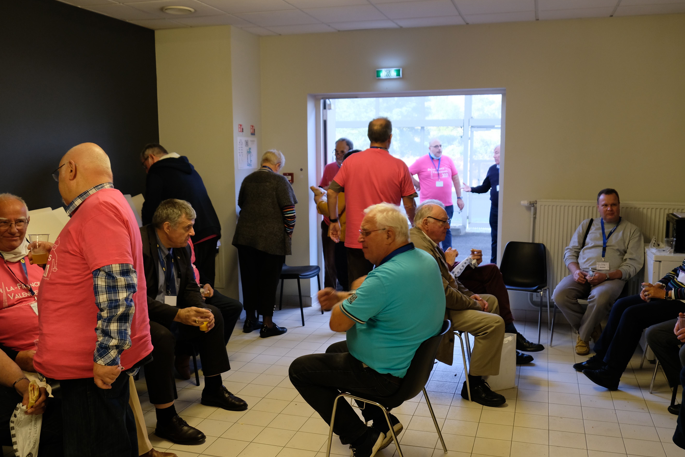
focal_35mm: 33
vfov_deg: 39.9
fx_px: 628
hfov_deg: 57.2
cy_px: 248
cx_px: 356
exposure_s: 1/60
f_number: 3.6
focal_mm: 19
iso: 800
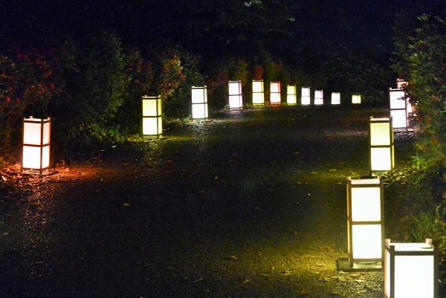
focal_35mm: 111
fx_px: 1376
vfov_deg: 12.4
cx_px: 223
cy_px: 149
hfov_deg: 18.4
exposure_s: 1/15
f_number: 4
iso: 1600
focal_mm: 41.2
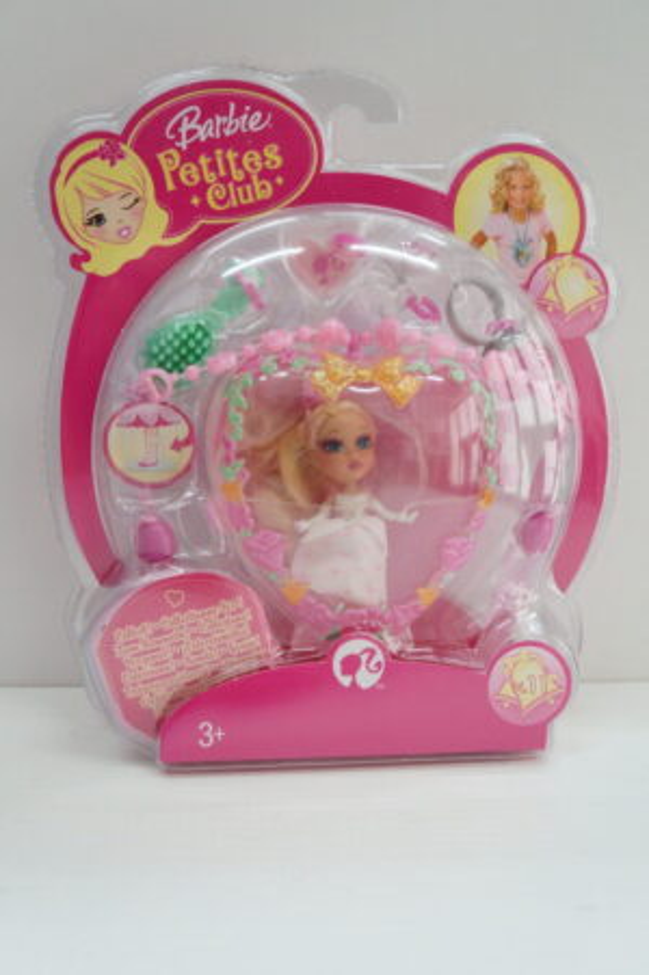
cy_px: 488
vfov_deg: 59.5
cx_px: 324
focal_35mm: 32
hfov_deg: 41.7
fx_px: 853
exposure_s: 1/60
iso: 1000
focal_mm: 21
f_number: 5.6
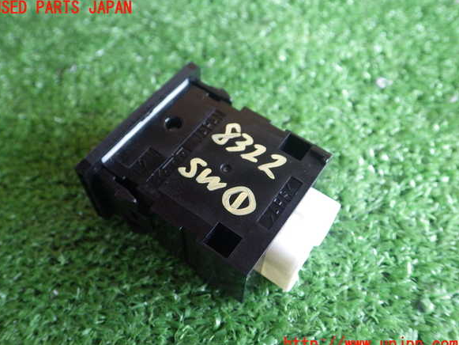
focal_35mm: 32
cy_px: 176
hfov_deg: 56.8
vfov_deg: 44.2
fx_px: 424
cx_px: 225
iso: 400
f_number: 2.3
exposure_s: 1/45
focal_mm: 5.5
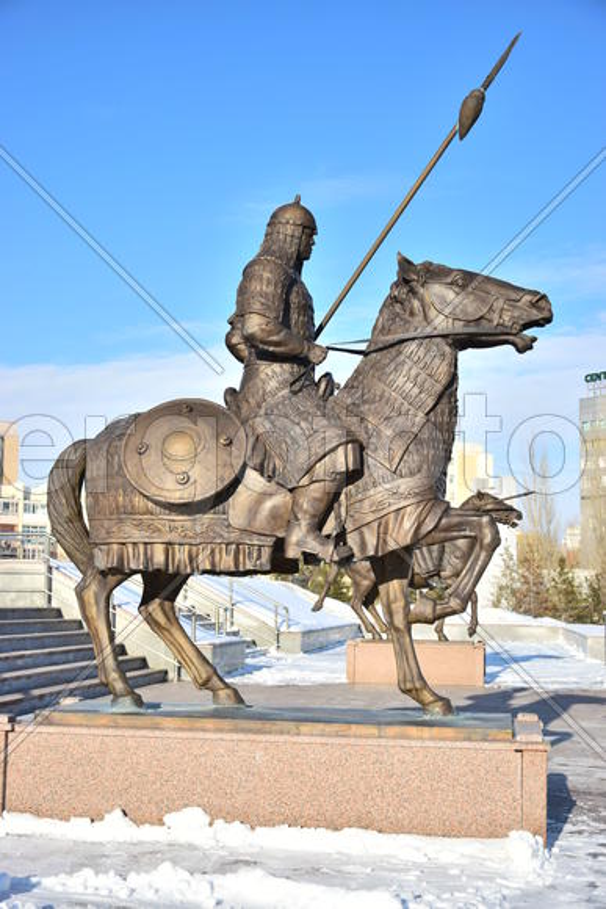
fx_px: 1211
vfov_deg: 41.1
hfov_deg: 28.1
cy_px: 454
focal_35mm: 48
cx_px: 303
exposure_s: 1/1000
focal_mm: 32
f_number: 4.2
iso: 100
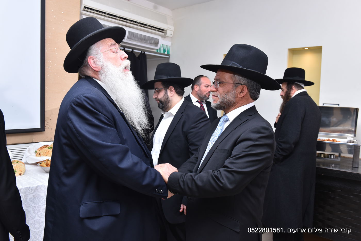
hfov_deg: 60.3
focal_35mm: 31
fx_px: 311
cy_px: 120
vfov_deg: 42.3
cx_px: 180
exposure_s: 1/125
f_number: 6.3
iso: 640
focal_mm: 31
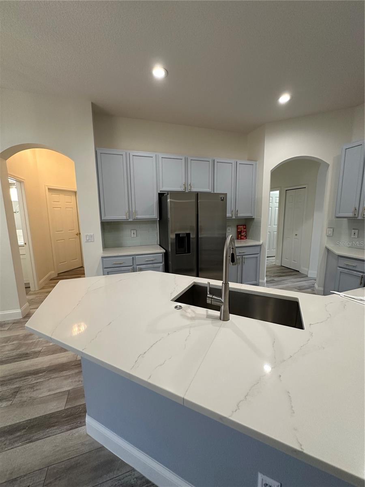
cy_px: 244
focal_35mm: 14
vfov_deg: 102.1
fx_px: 197
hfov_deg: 85.7
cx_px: 182
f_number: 2.2
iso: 320
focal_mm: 2.22
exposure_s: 1/120
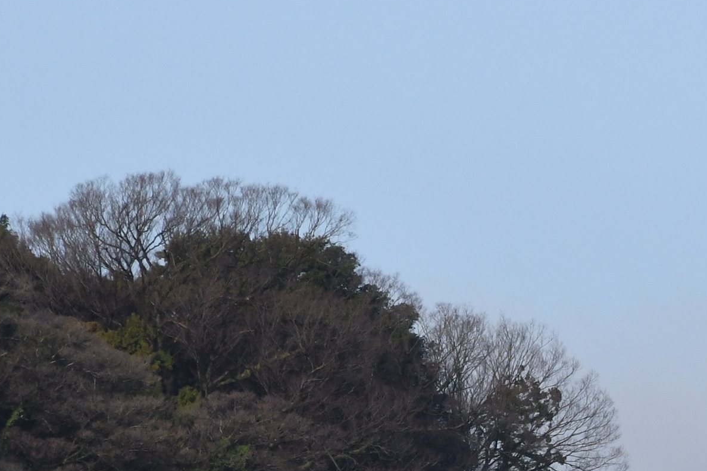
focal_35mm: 612
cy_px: 448
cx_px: 948
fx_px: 12018
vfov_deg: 2.2
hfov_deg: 3.4
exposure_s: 1/800
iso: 1000
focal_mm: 135
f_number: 16
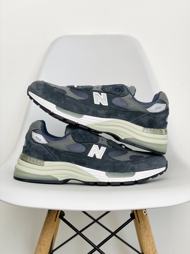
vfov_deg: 36.8
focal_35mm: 52
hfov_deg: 28.0
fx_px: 381
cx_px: 95
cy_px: 127
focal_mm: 6
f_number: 2
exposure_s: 1/100
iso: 32
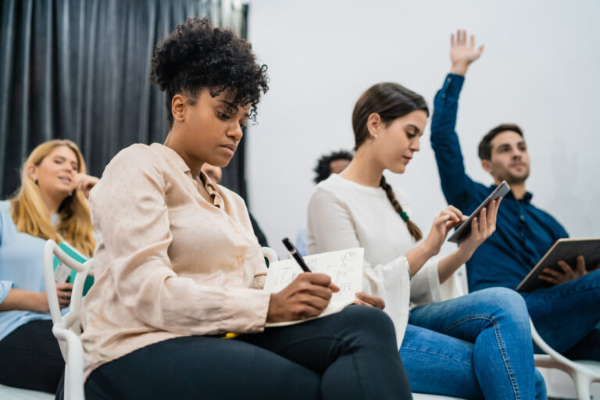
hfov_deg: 54.4
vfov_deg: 37.9
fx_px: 583
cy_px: 200
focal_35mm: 35
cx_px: 300
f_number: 2
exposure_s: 1/80
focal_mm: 35
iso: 100
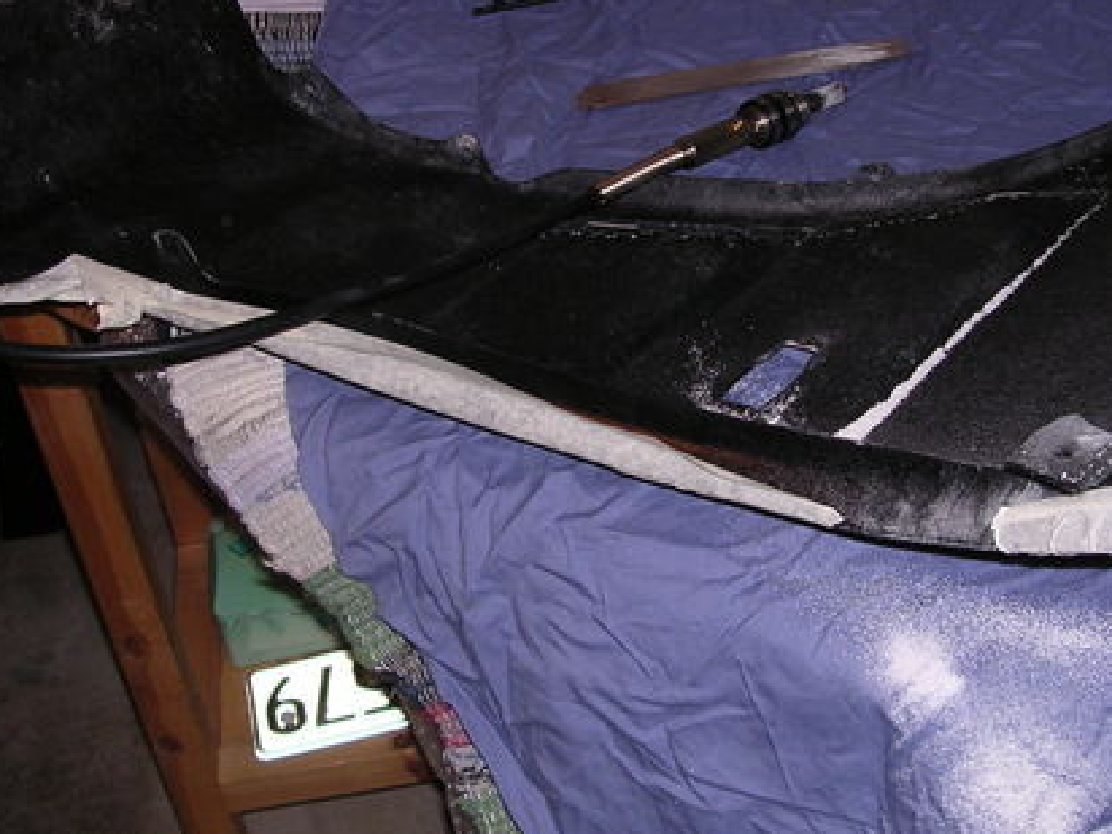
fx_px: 1895
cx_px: 675
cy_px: 399
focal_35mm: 59
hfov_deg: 32.6
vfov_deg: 24.8
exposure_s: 1/60.1
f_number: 2.8
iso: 100
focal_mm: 5.8
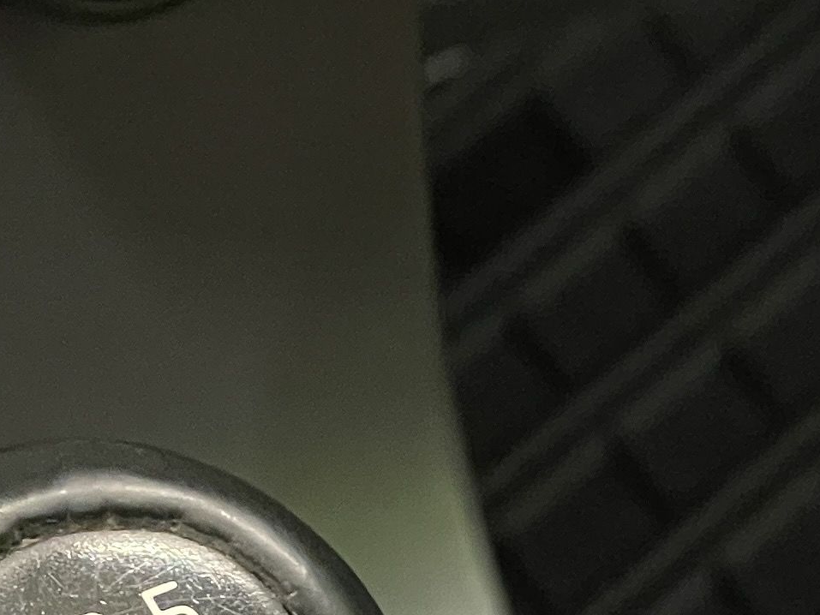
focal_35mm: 219
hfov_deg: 9.0
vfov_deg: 6.6
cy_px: 1280
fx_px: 5188
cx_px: 88
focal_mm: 6
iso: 640
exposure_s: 1/50
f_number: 2
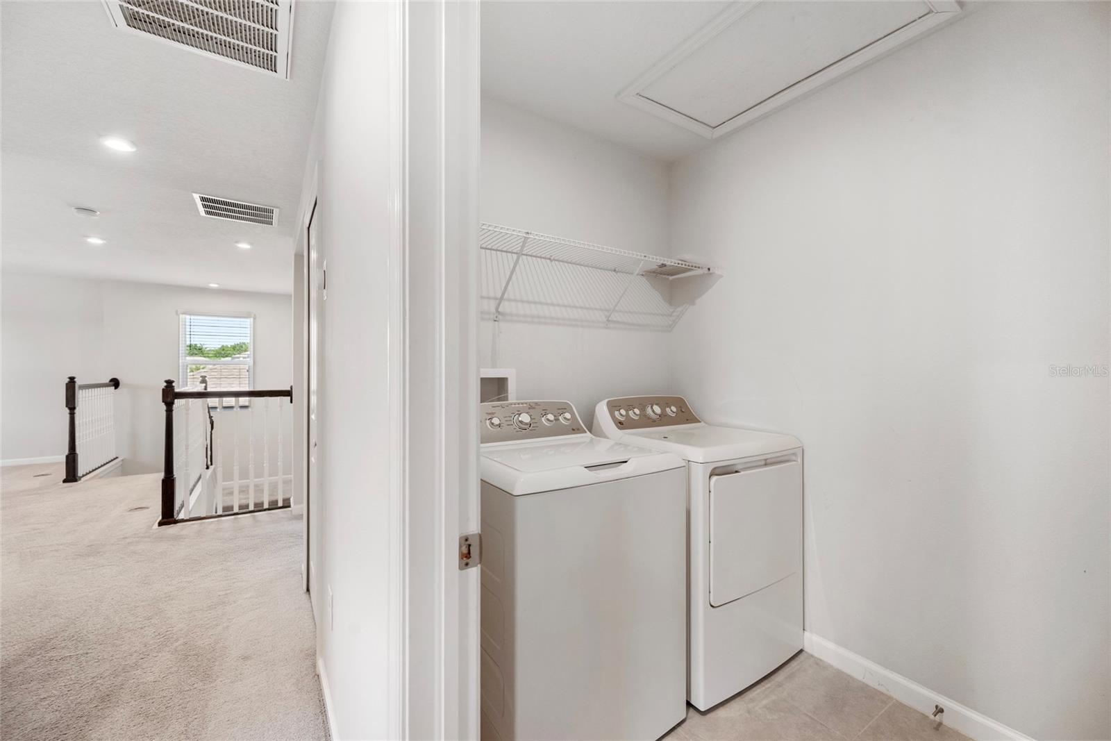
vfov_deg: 81.2
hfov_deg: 104.2
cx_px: 556
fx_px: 432
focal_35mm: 14
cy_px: 370
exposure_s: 1/25
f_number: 6.3
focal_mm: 14
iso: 250
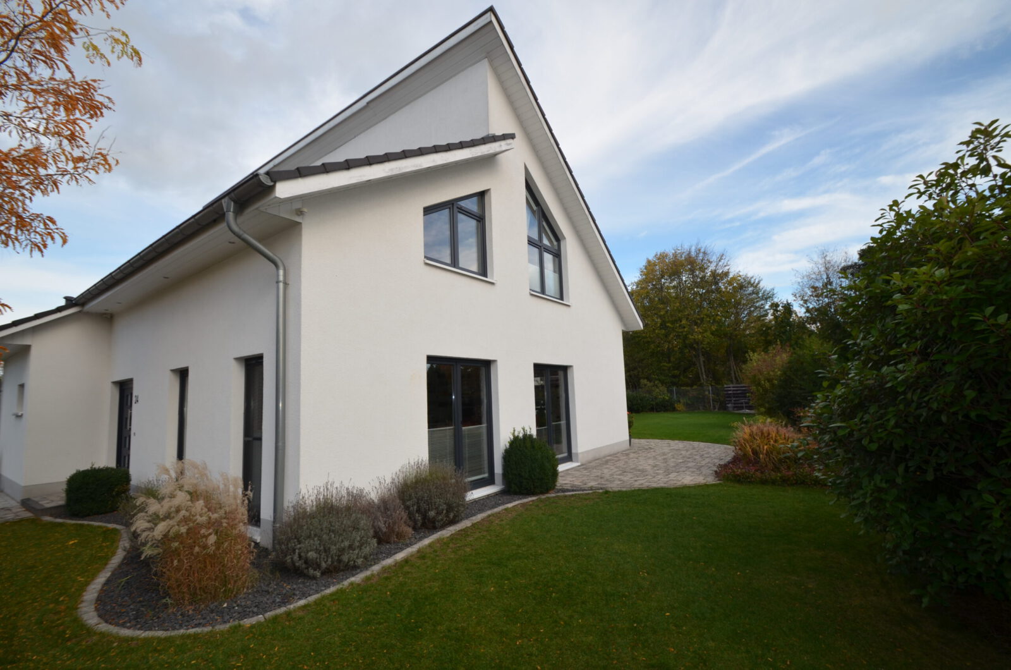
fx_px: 420
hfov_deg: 100.5
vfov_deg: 77.1
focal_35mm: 15
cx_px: 506
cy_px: 335
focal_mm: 10
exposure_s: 1/200
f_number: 5.6
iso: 100
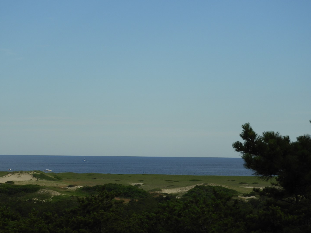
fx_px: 1357
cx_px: 156
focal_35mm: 151
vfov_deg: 9.8
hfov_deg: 13.1
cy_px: 116
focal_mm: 26.9
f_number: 5.2
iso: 100
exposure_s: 1/800
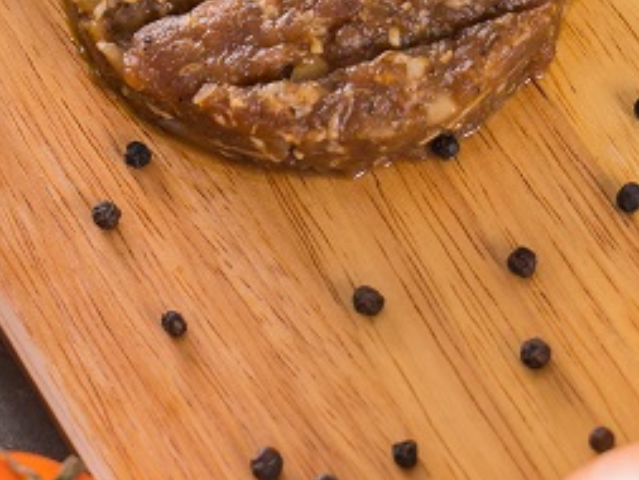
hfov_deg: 9.3
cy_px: -14
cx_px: 301
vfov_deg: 7.0
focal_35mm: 212
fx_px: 3915
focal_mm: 70
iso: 160
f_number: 5.6
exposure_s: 1/100
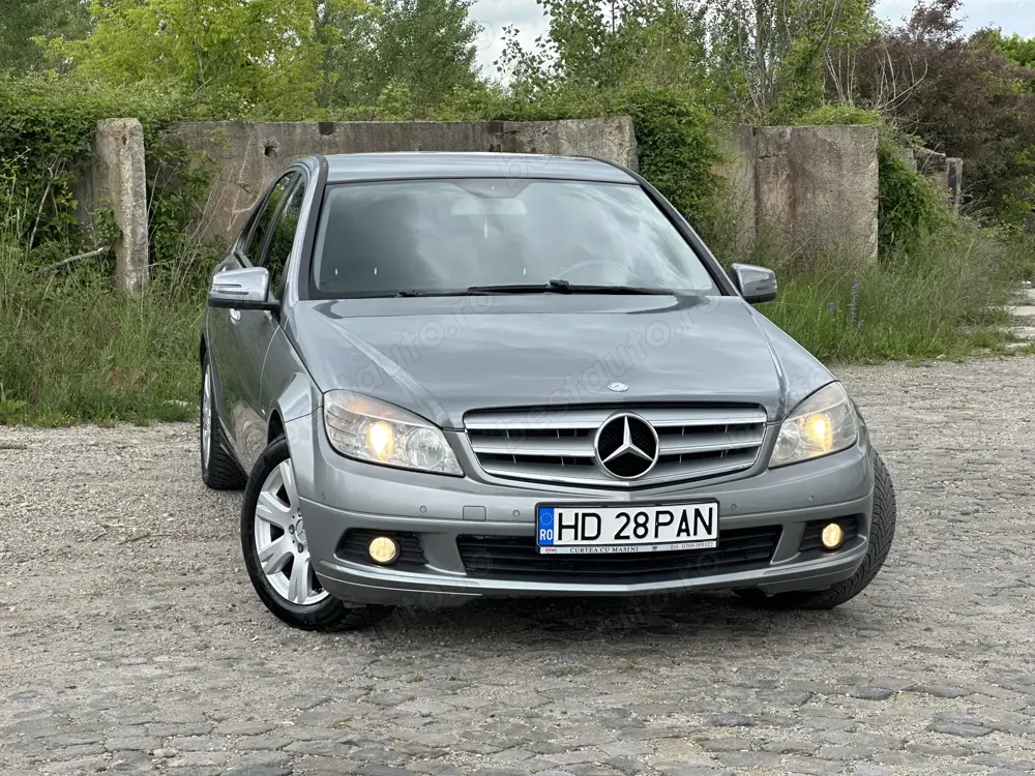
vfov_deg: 19.1
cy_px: 388
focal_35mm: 77
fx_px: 2302
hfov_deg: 25.3
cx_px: 518
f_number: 2.8
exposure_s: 1/244
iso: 32
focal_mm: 9
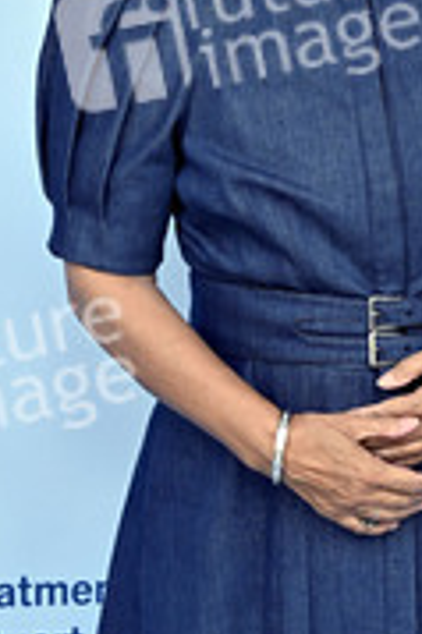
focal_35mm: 132
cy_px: 205
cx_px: 340
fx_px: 2325
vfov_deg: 15.5
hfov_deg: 10.3
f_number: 6.3
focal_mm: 59
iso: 640
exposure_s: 1/320
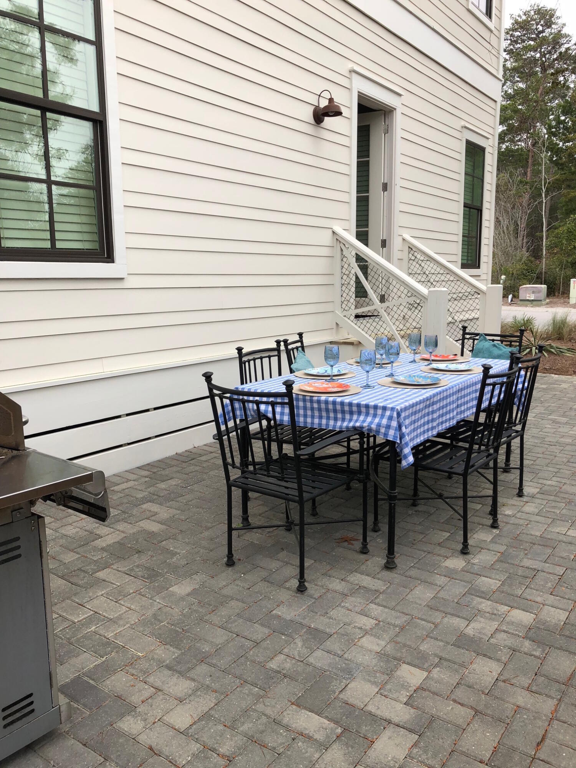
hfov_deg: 48.2
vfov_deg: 61.7
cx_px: 288
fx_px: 643
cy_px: 384
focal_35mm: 29
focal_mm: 3.99
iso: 20
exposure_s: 1/750
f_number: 1.8
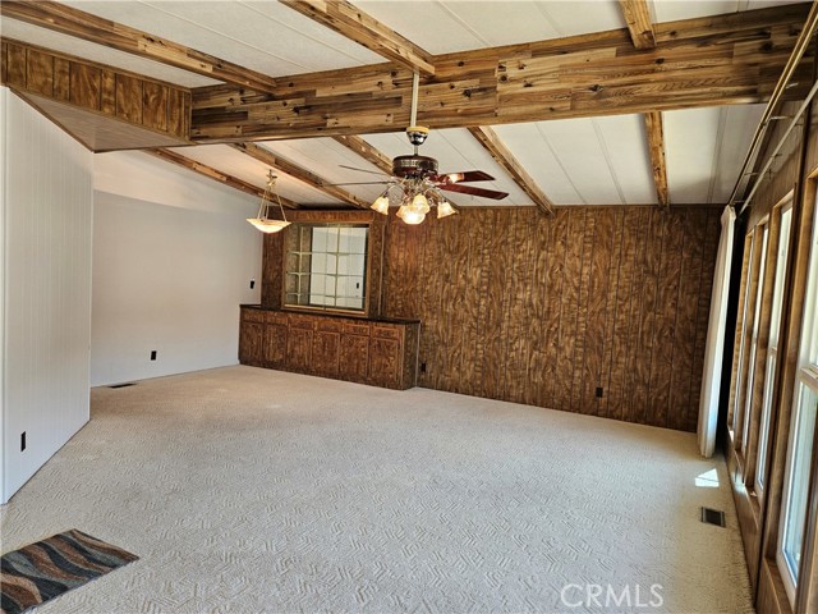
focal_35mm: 23
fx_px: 544
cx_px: 409
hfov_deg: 73.9
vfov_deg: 58.9
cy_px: 307
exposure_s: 1/120
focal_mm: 5.4
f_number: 1.8
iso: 125
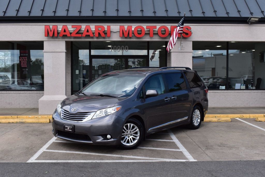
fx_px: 331
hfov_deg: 43.6
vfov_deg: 29.8
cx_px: 132
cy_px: 88
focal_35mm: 45
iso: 400
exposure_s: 1/320
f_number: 10
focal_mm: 30
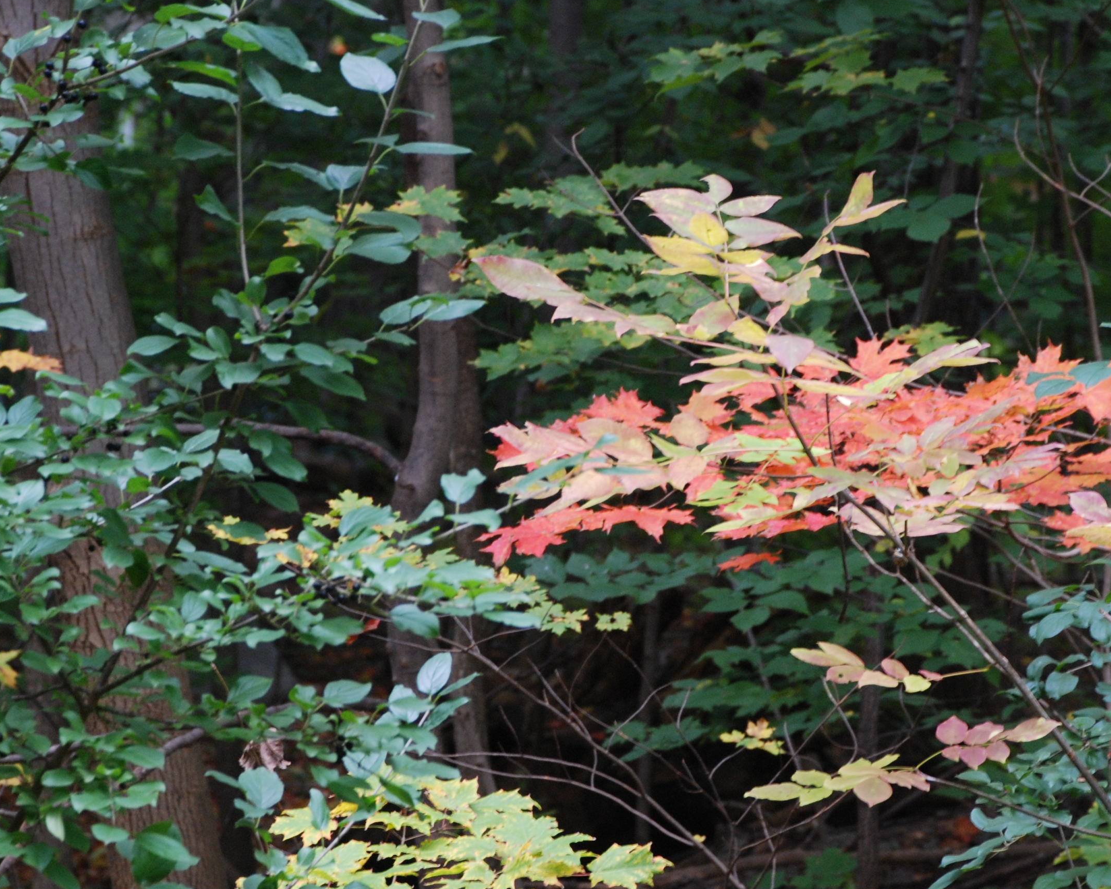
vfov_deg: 6.8
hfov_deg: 8.4
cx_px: 640
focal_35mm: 229
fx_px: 7530
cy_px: 506
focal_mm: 90
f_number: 5.6
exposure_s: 1/25
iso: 400
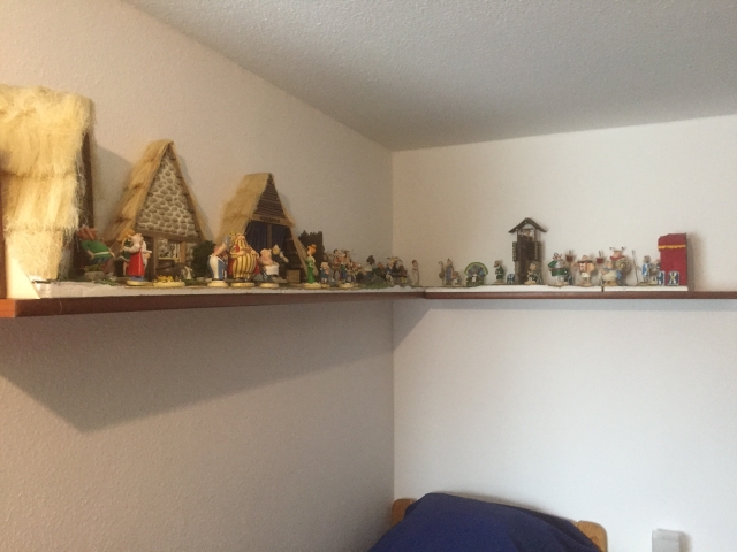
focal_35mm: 29
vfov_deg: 48.2
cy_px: 276
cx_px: 368
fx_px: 617
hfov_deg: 61.7
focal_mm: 4.15
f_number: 2.2
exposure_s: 1/25
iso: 250
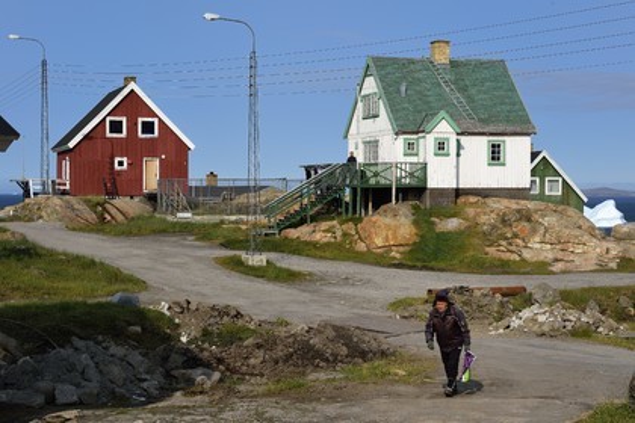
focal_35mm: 70
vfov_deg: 19.5
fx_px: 1235
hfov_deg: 28.8
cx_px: 318
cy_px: 212
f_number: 11
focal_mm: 70
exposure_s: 1/320
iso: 200
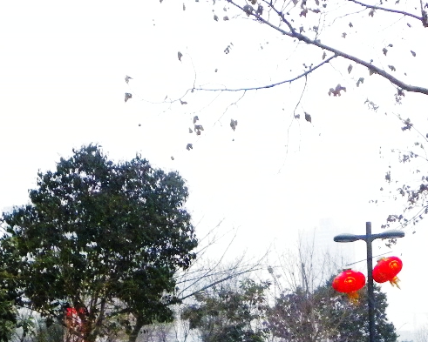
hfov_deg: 22.7
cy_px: 289
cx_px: 262
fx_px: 1064
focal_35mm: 84
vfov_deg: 18.1
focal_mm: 5.9
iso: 400
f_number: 2.8
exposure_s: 1/46.1
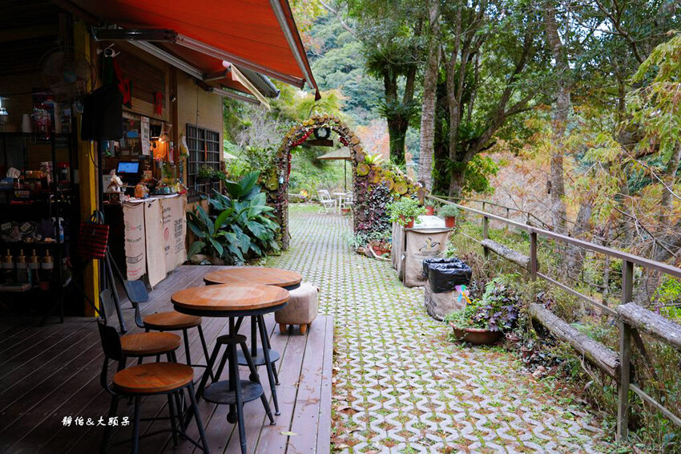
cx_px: 340
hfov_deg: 60.3
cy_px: 227
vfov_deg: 42.3
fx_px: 586
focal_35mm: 31
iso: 160
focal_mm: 31
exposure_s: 1/40
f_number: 4
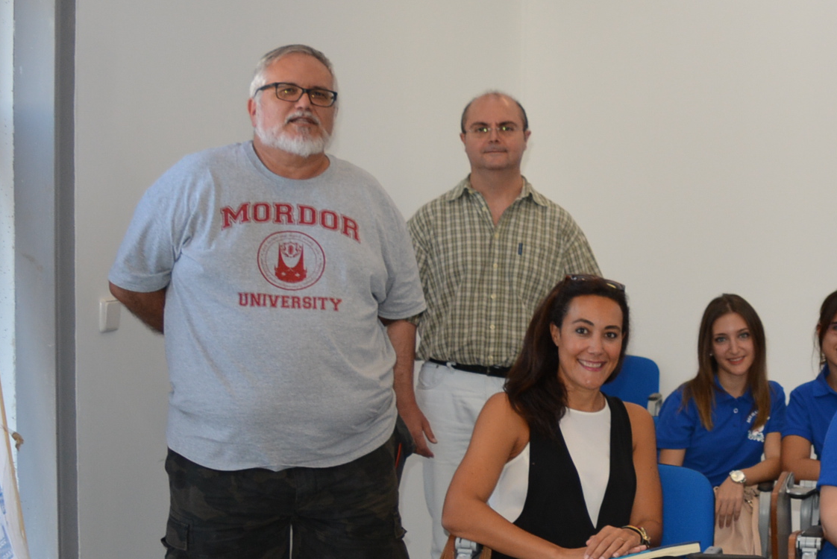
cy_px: 378
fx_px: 1675
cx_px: 1012
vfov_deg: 18.9
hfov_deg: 25.2
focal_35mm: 72
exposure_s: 1/125
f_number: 3.5
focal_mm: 18
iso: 400
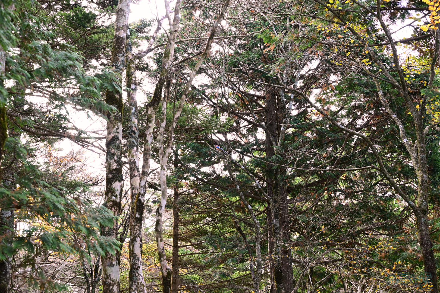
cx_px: 220
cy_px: 146
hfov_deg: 28.8
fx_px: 855
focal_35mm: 70
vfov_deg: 19.5
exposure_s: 1/80
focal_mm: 70
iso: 900
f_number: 8
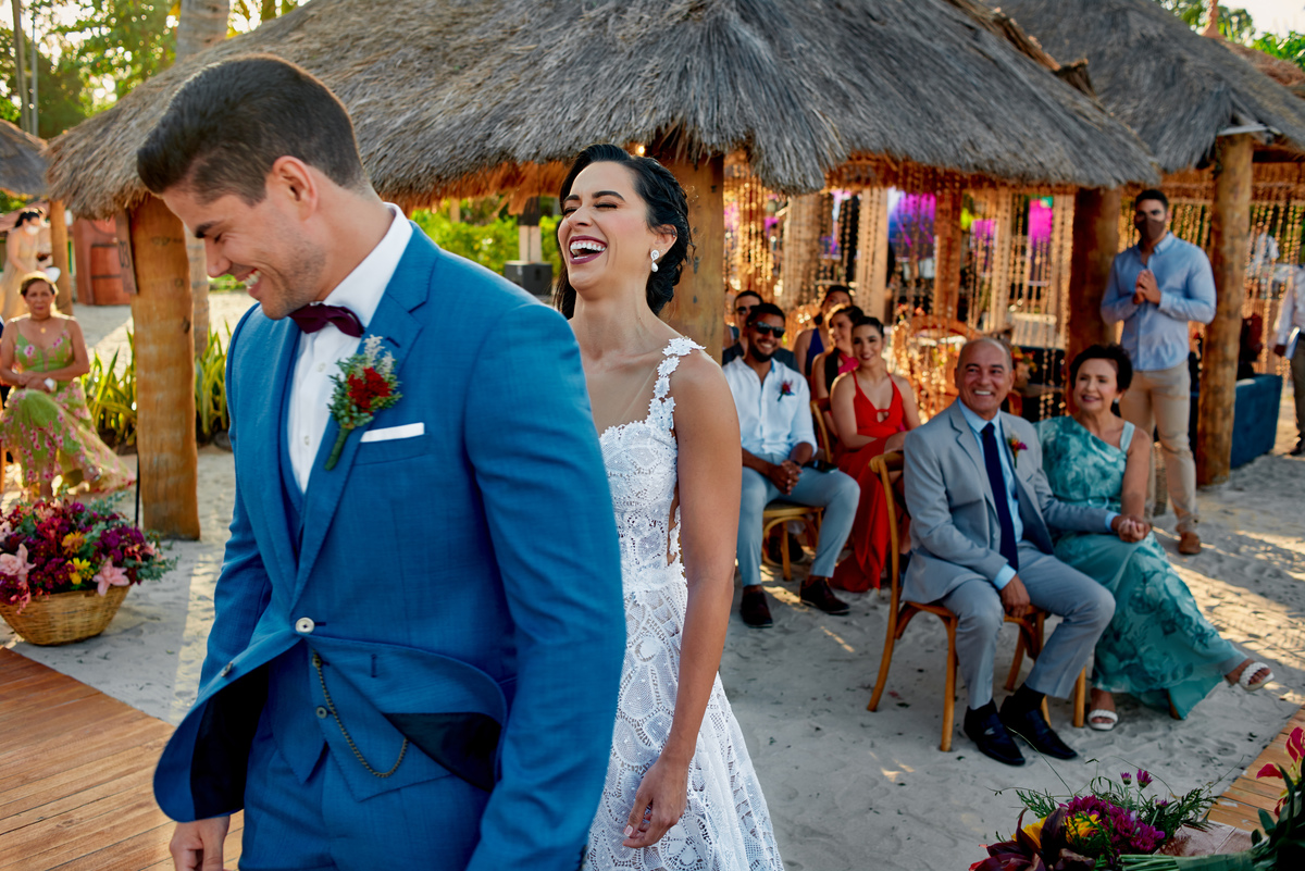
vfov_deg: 37.9
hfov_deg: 54.4
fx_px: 1269
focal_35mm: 35
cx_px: 652
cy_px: 436
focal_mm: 35
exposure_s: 1/200
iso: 160
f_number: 4
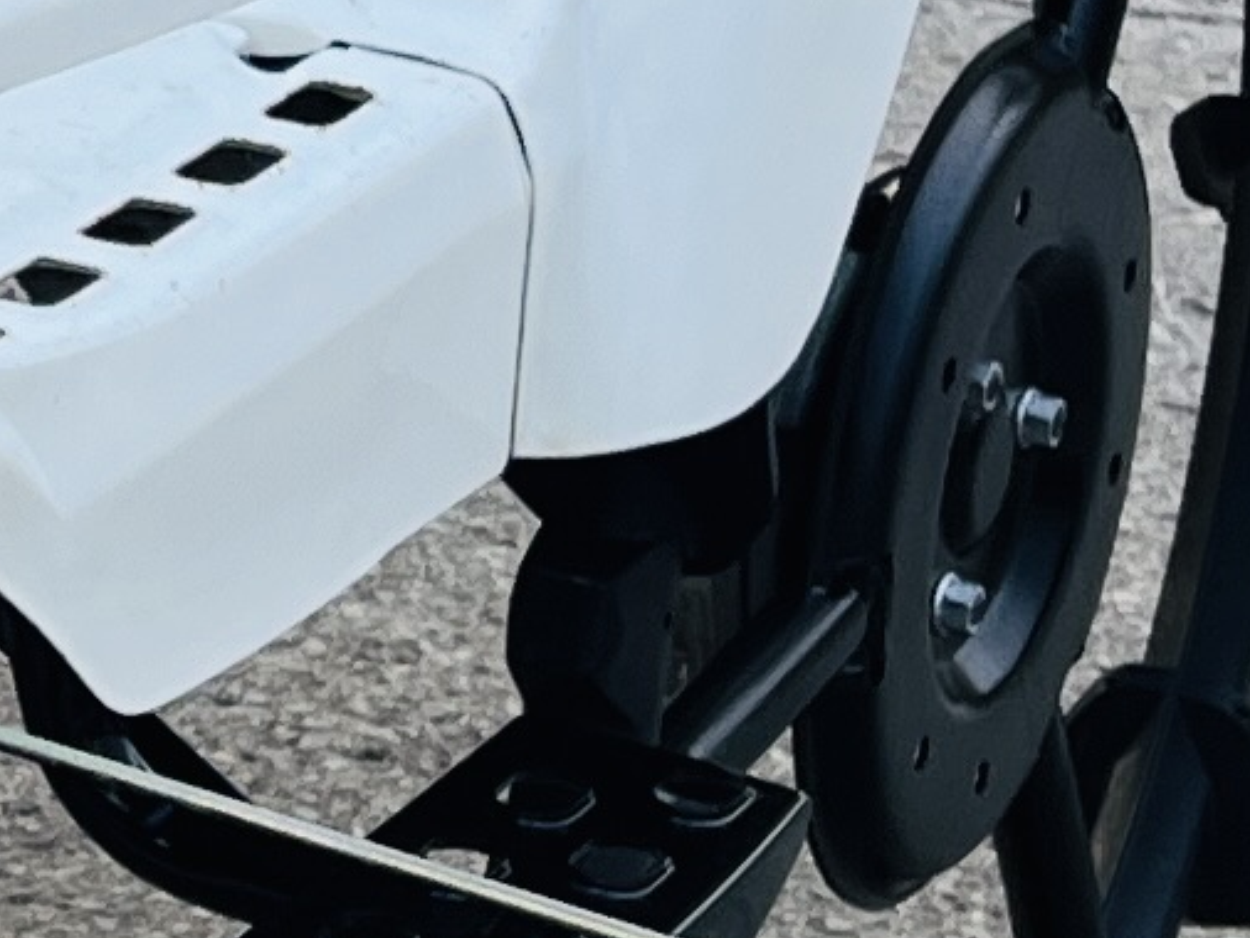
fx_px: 7478
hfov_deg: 9.0
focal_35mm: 207
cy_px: -151
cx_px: -1210
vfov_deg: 7.1
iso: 40
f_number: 1.6
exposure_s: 1/179
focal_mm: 5.1
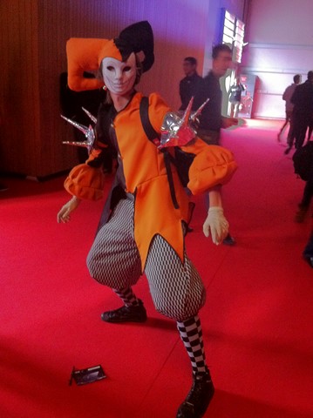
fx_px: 423
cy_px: 209
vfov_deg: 52.7
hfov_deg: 40.6
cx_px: 156
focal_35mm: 35
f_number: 2.8
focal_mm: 3.85
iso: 1000
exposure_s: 1/15
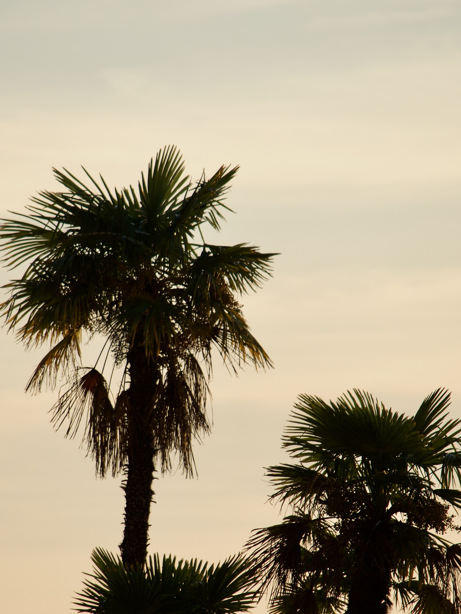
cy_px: 365
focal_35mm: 535
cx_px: 214
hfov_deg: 2.8
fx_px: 9497
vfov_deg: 3.7
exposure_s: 1/640
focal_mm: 260
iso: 200
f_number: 6.3
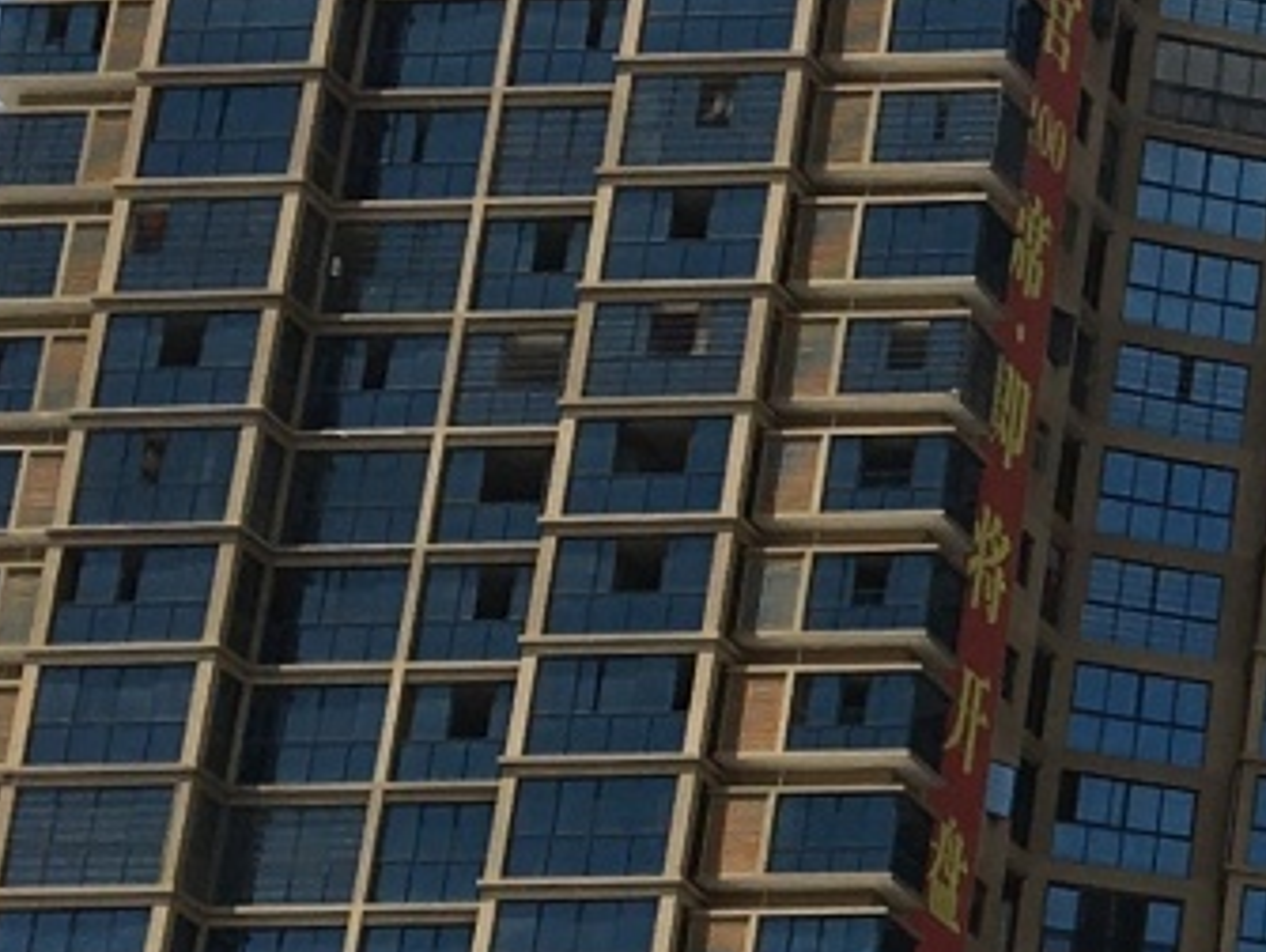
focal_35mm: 166
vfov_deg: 8.9
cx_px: 2970
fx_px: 6078
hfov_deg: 10.4
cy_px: 880
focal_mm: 4.15
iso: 25
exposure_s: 1/2564
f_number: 2.2
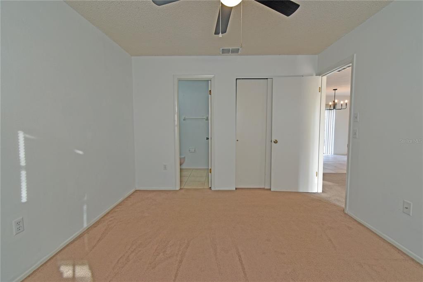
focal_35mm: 15
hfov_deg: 100.4
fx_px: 176
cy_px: 141
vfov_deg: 77.3
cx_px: 212
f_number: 10
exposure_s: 1/25
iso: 400
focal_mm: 10
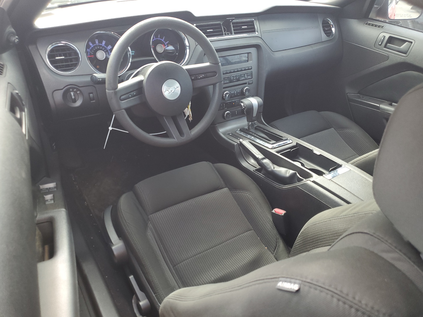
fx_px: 318
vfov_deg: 53.1
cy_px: 158
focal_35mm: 26
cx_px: 212
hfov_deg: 67.3
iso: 66
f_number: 1.5
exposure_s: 1/120
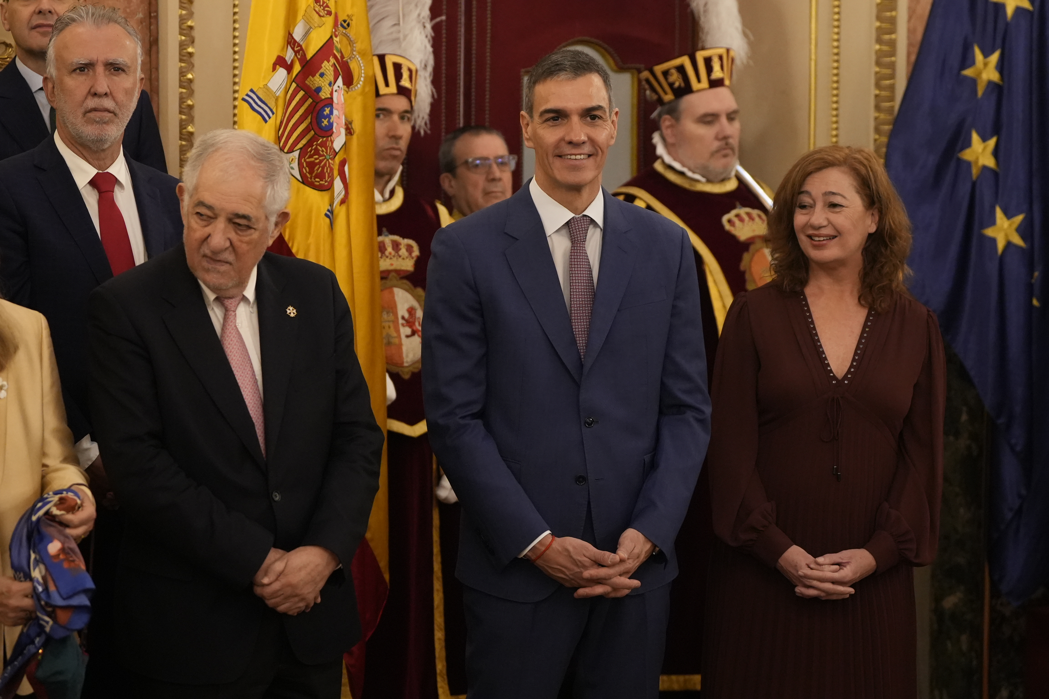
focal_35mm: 105
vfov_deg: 13.0
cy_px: 350
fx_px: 3059
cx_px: 524
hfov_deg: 19.5
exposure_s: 1/250
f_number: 2.8
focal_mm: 70
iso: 4000
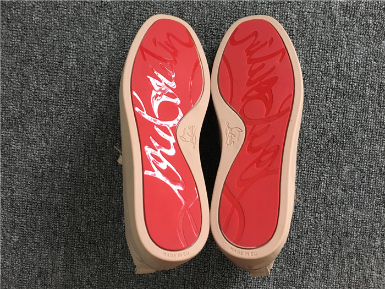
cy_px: 144
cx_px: 192
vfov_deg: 48.2
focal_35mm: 29
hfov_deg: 61.7
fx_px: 323
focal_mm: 4.15
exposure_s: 1/25
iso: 200
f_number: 2.2
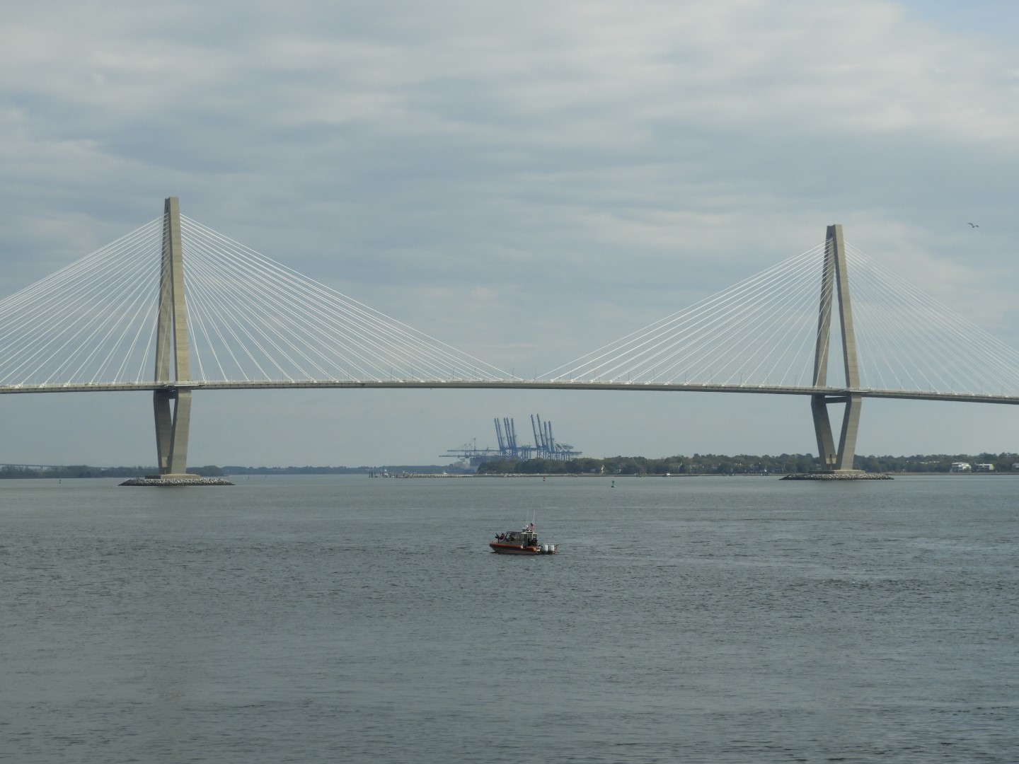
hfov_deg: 23.0
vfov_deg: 17.4
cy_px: 382
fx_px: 2502
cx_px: 510
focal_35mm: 85
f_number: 4.5
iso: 100
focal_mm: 15.2
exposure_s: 1/1000
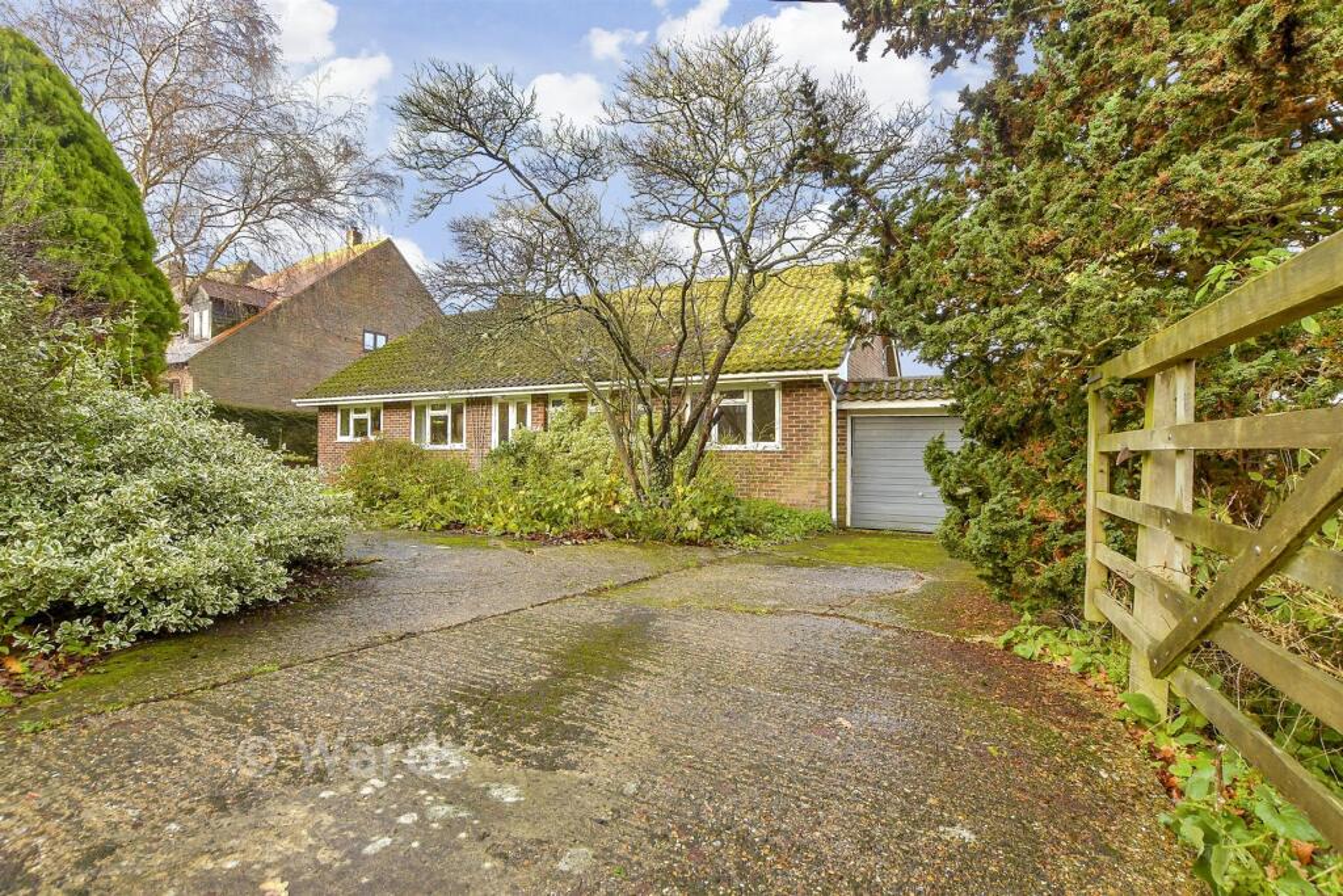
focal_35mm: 15
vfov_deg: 77.3
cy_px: 448
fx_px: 560
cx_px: 672
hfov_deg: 100.4
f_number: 8
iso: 160
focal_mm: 10
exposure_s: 1/30
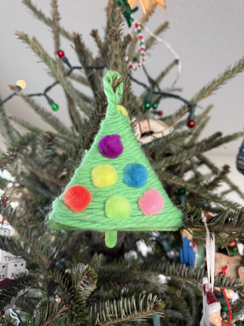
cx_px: 122
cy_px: 163
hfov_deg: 56.8
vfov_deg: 71.6
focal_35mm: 24
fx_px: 226
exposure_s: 1/60
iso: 125
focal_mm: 6.76
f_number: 1.78
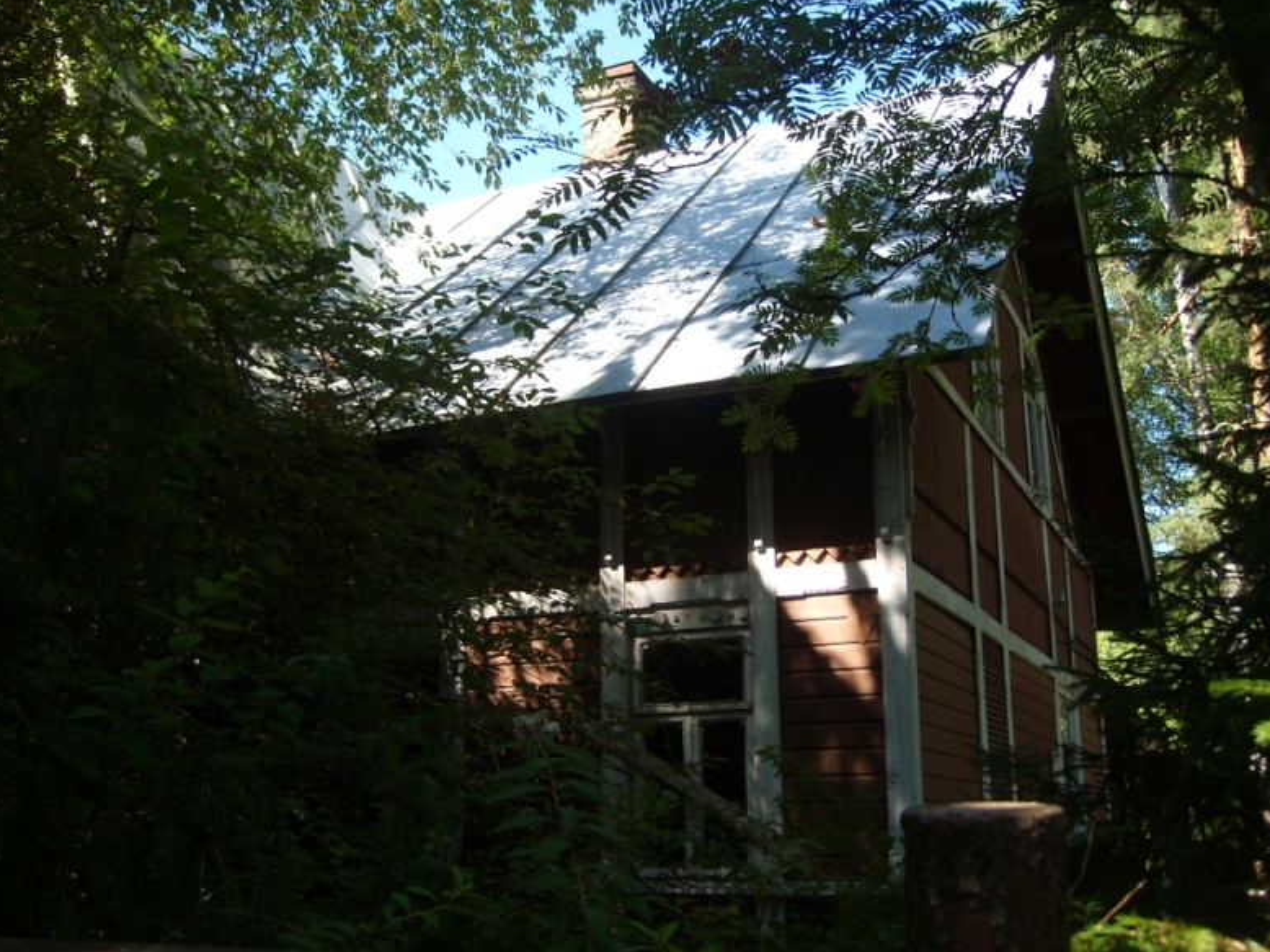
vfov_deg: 39.6
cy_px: 464
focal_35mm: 36
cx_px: 643
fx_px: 1320
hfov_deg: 51.4
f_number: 2.8
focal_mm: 5.8
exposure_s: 1/323
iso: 50
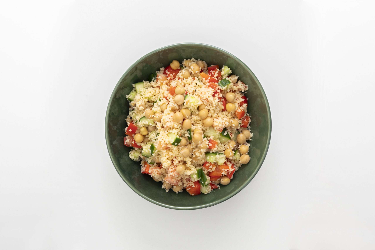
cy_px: 125
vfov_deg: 27.0
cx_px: 188
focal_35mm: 50
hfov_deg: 39.6
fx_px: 520
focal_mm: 50
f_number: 5.6
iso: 400
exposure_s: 1/125
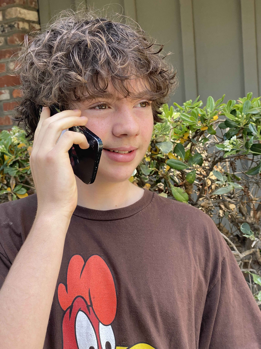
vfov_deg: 36.8
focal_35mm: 52
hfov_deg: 28.0
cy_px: 174
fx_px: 523
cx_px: 130
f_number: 2
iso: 50
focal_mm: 6
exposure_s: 1/121
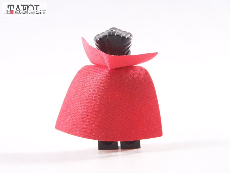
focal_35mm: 94
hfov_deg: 20.9
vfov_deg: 15.7
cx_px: 115
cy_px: 86
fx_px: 625
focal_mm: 15.6
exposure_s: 1/45
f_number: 3.2
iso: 400
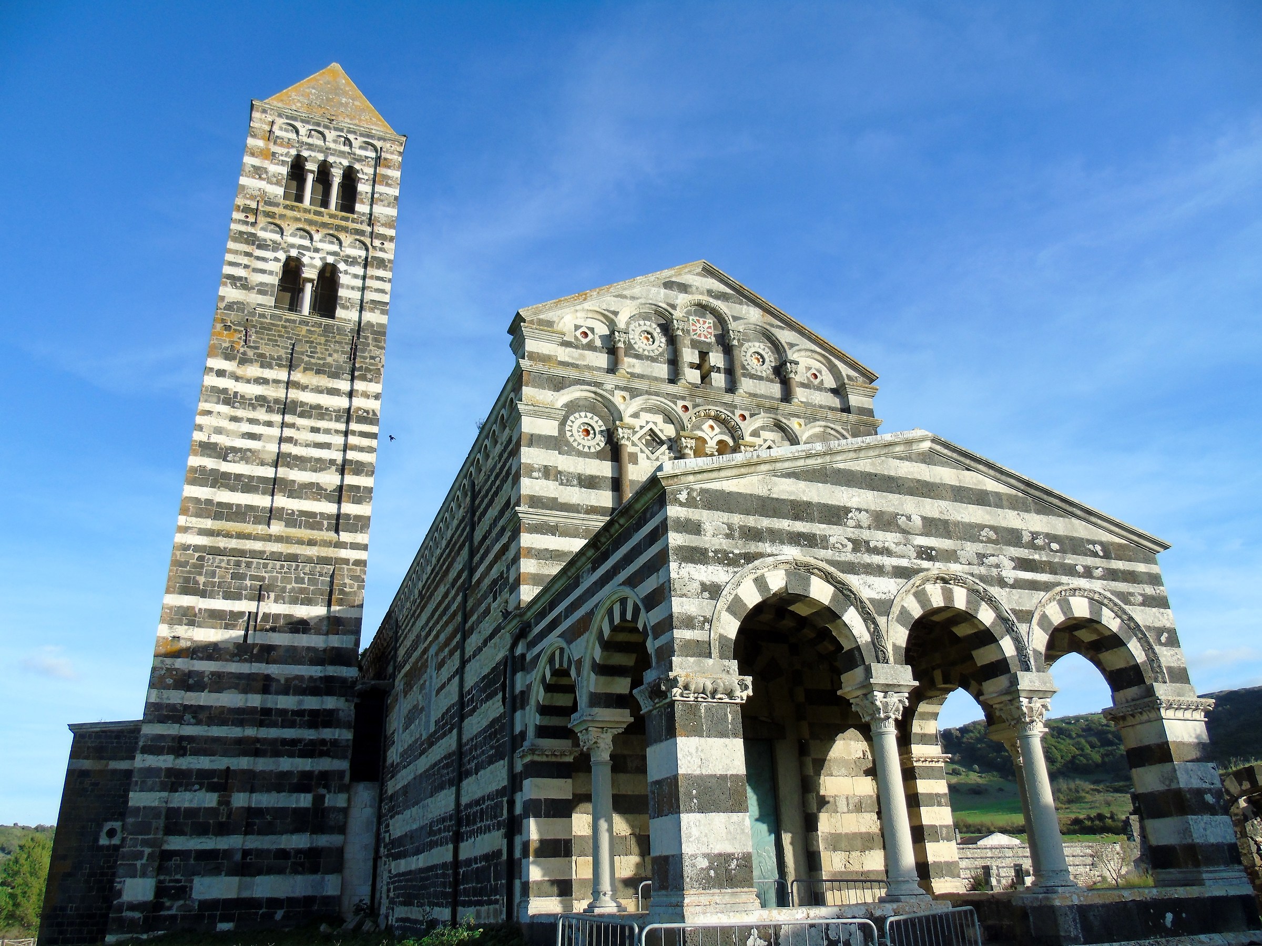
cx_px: 631
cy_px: 473
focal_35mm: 25
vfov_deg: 54.9
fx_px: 911
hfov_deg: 69.4
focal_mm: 4.4
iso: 80
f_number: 3.4
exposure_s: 1/640
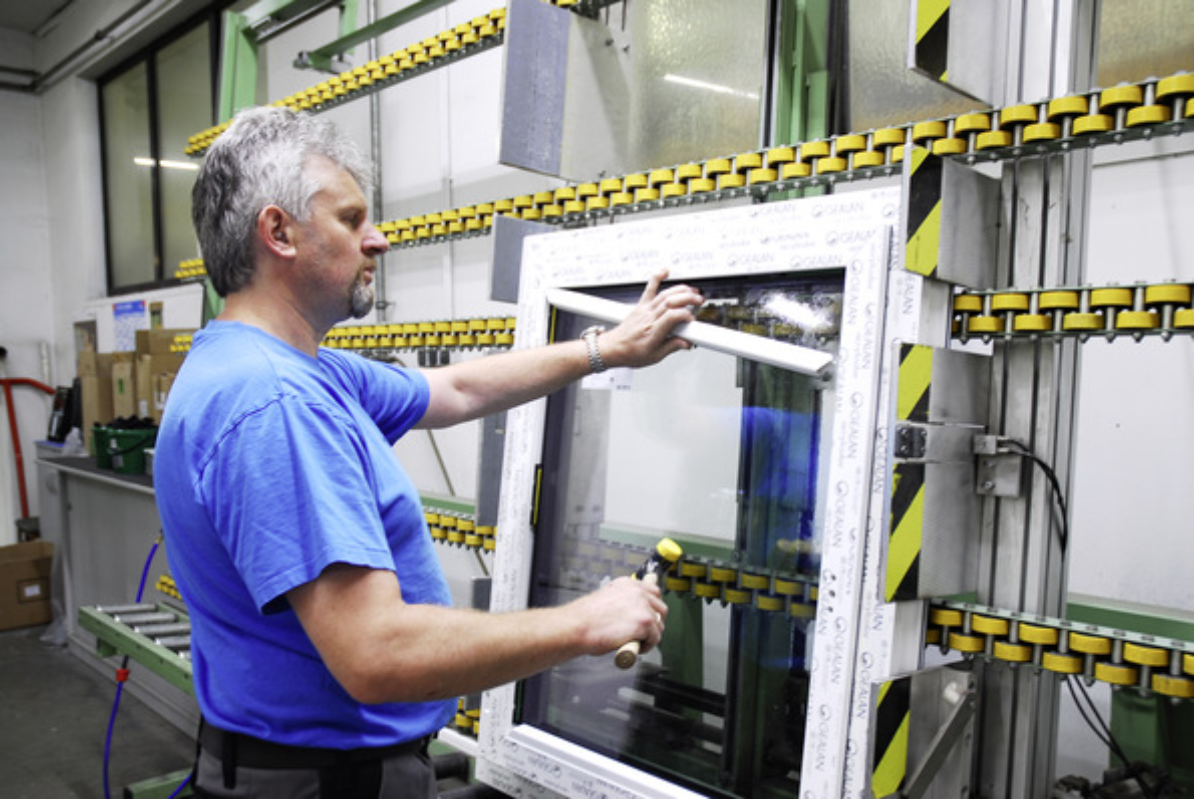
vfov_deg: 40.1
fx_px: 1096
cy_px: 400
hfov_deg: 57.2
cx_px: 597
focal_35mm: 33
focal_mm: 22
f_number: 3.5
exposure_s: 1/6
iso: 100
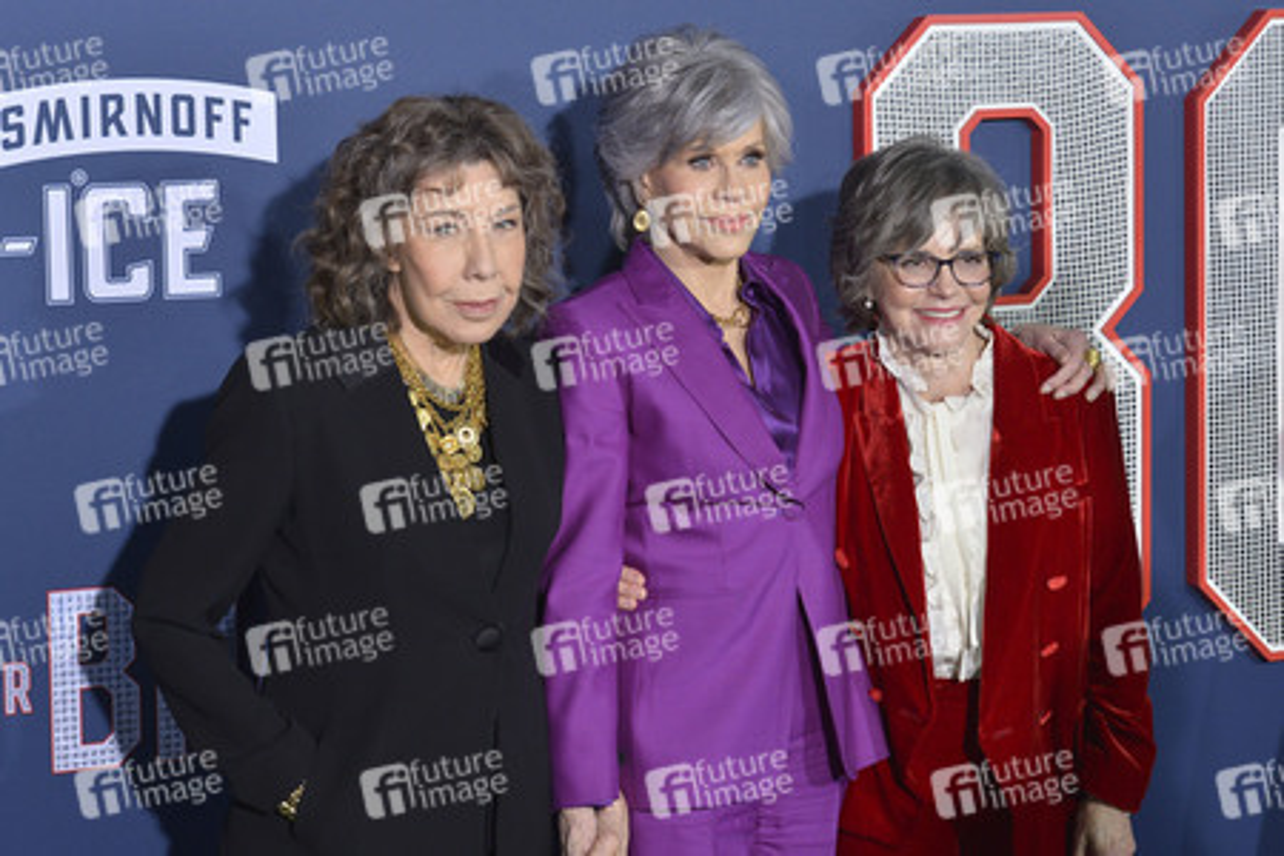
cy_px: 428
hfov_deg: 25.4
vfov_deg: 17.1
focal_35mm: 80
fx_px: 2853
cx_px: 642
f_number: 6.3
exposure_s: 1/320
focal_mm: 80
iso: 2000
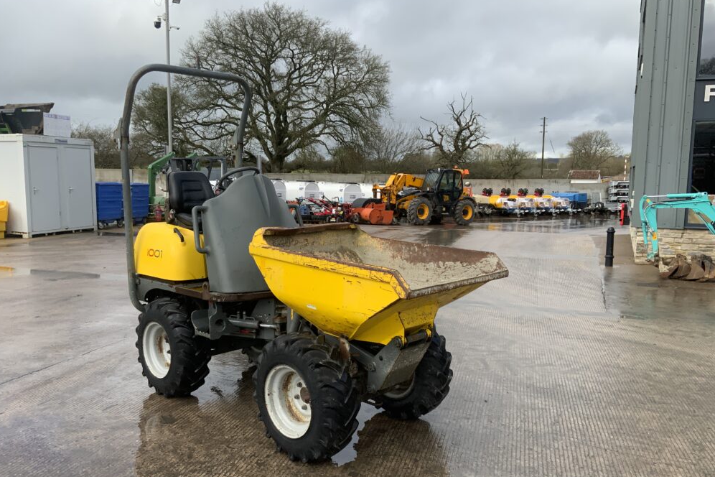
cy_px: 255
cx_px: 360
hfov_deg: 60.3
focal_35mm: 31
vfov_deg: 42.3
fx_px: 616
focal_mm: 3
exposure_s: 1/1121
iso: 16
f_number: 1.8
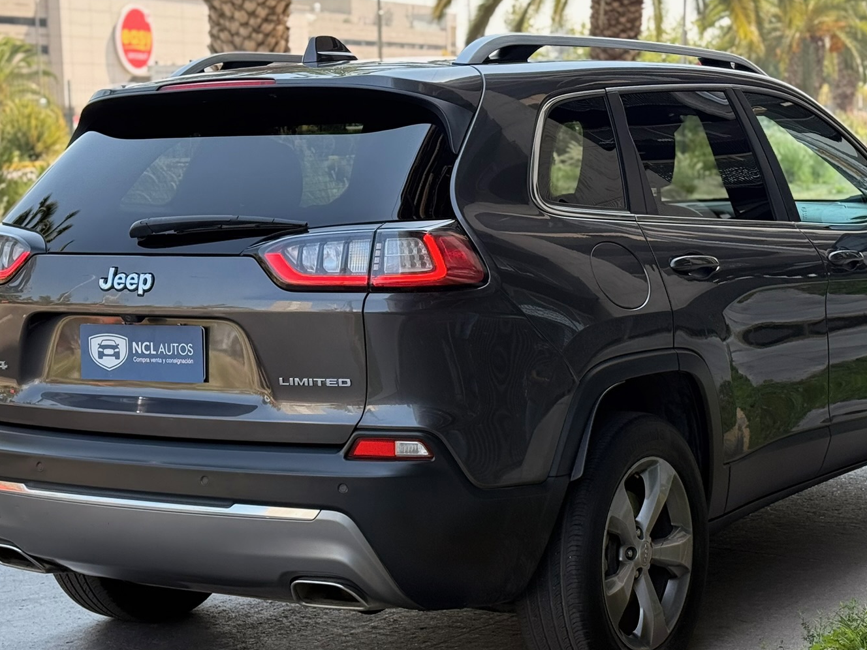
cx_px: 469
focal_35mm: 74
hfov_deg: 26.3
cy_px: 387
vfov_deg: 19.9
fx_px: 1853
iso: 100
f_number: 1.78
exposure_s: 1/712
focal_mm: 6.76
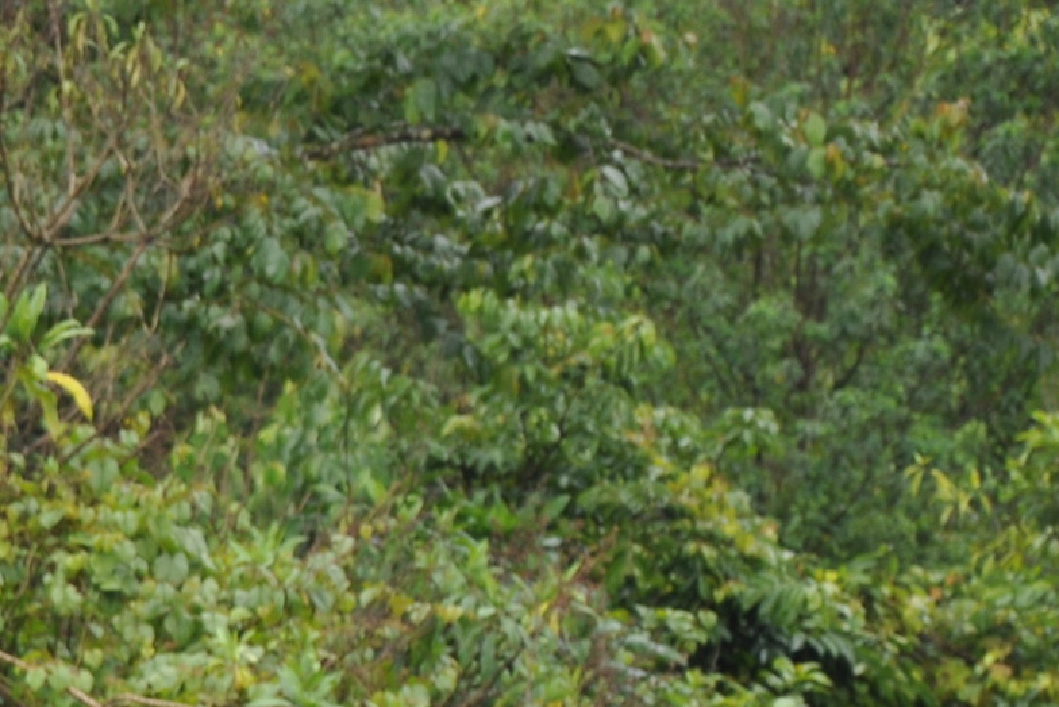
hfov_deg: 4.1
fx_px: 14757
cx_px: -376
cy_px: 1114
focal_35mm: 502
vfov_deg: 2.7
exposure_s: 1/160
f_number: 6.3
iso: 200
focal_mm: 105
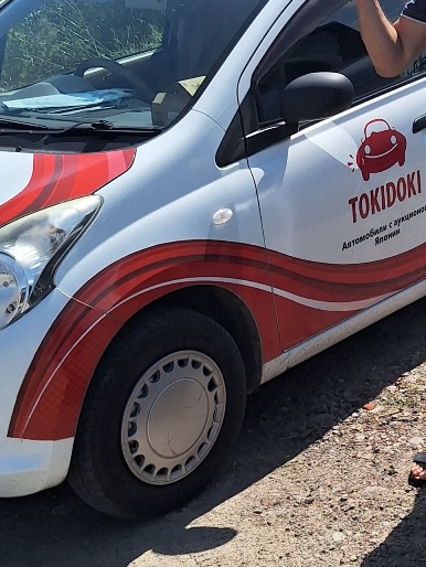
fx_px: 1197
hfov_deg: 18.6
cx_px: 569
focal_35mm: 73
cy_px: 163
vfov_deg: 26.4
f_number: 1.8
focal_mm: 5.54
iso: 40
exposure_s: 1/5714
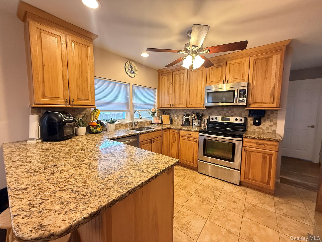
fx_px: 130
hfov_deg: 102.1
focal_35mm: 14
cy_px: 121
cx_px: 161
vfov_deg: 85.7
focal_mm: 2.22
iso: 640
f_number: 2.2
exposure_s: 1/60
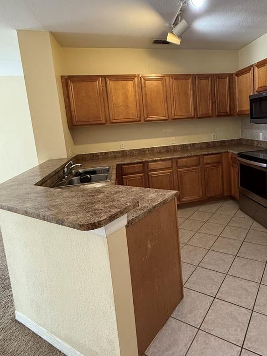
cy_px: 152
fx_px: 226
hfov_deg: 59.1
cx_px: 187
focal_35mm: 22
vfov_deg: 75.9
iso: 500
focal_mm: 2.22
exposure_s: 1/60
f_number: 2.2
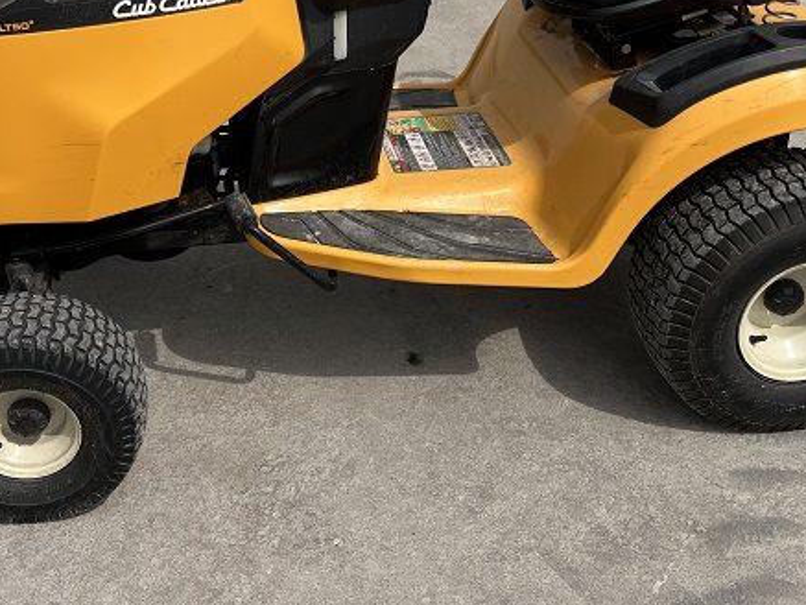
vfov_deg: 29.7
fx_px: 1118
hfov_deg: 39.5
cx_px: 327
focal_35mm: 48
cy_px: 134
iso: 50
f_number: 1.6
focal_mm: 5.1
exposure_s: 1/6897
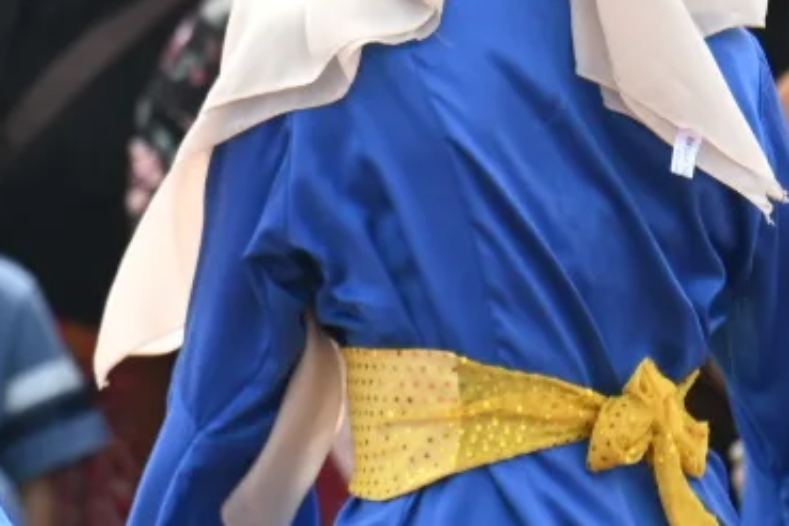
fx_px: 20206
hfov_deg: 2.2
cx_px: -496
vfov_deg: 1.5
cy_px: -2
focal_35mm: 922
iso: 110
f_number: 5.3
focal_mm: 140
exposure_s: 1/250
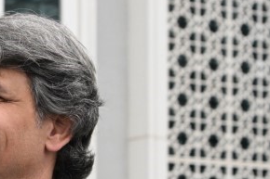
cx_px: -213
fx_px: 1192
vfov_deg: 8.3
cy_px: 307
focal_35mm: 159
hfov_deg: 11.9
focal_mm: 40
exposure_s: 1/5000
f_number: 5
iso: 3200
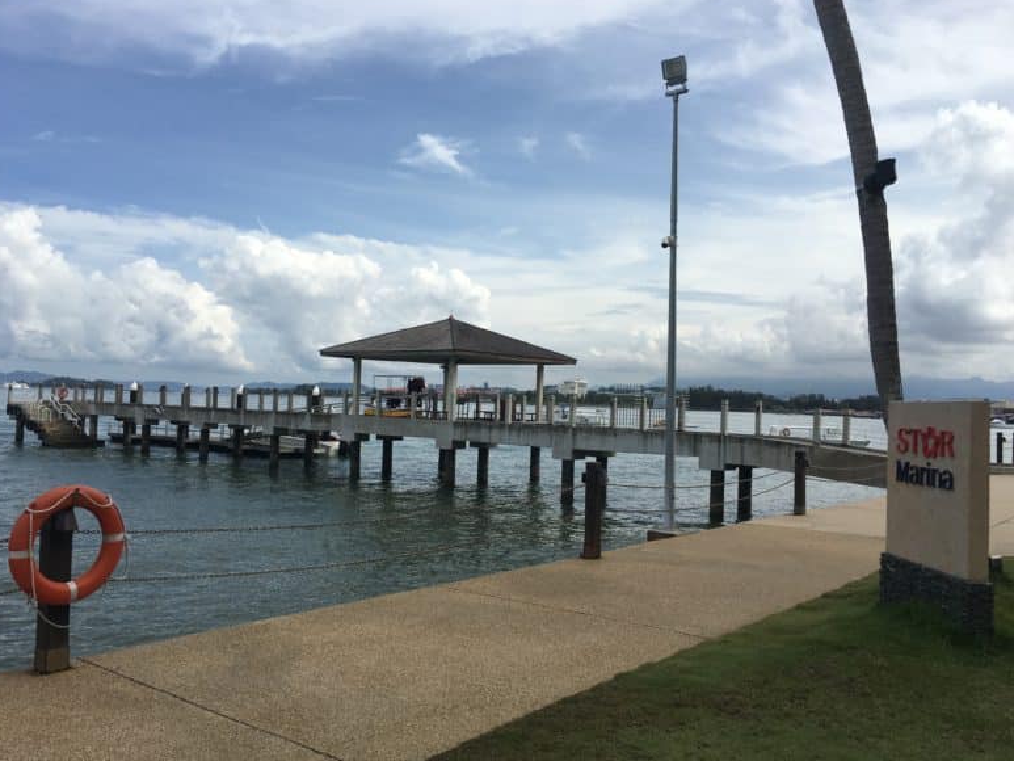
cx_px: 512
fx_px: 879
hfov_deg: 60.0
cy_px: 378
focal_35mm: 30
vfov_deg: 46.8
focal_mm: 4.15
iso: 25
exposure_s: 1/2481
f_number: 2.2
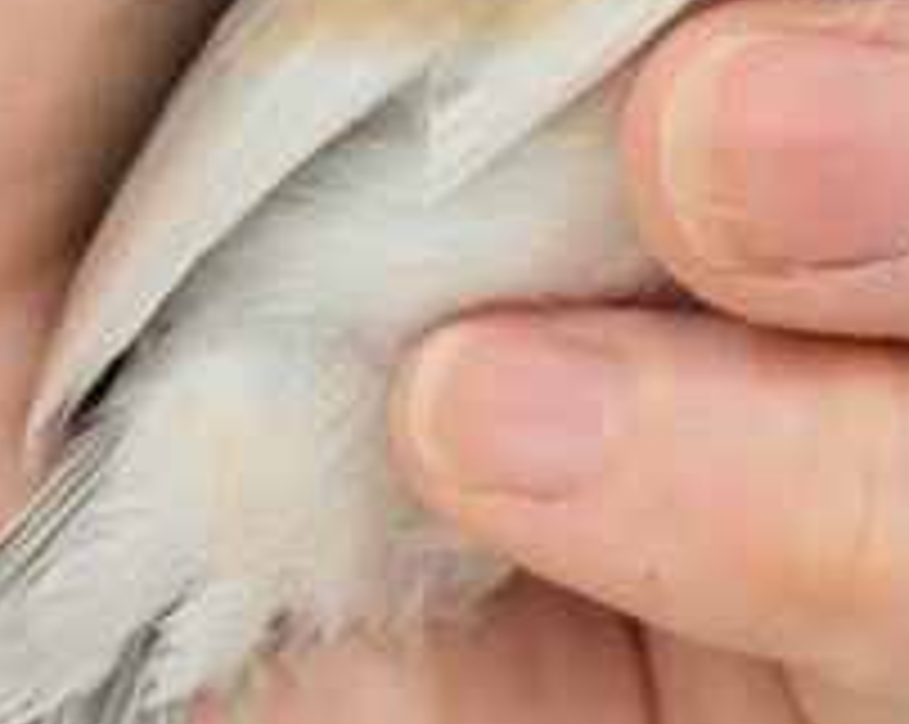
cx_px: 1107
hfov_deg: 11.7
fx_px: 4325
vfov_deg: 9.5
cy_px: 76
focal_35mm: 161
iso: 50
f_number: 1.6
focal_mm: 5.96
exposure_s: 1/50
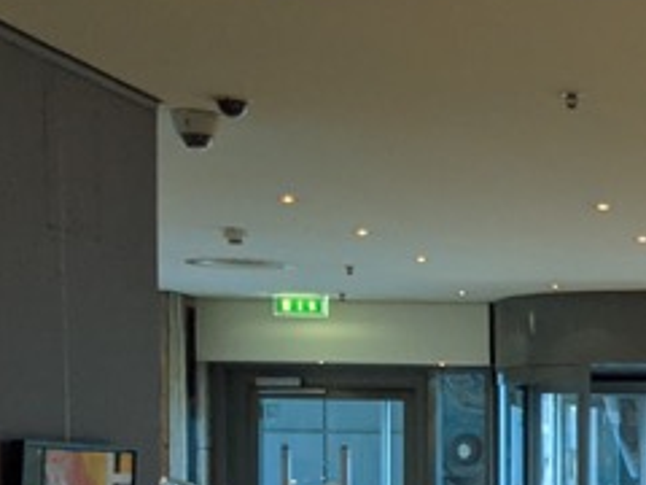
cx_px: 1096
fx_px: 2146
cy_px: 523
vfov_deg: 12.7
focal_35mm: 115
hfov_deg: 15.2
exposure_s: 1/100
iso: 172
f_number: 1.73
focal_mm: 4.38
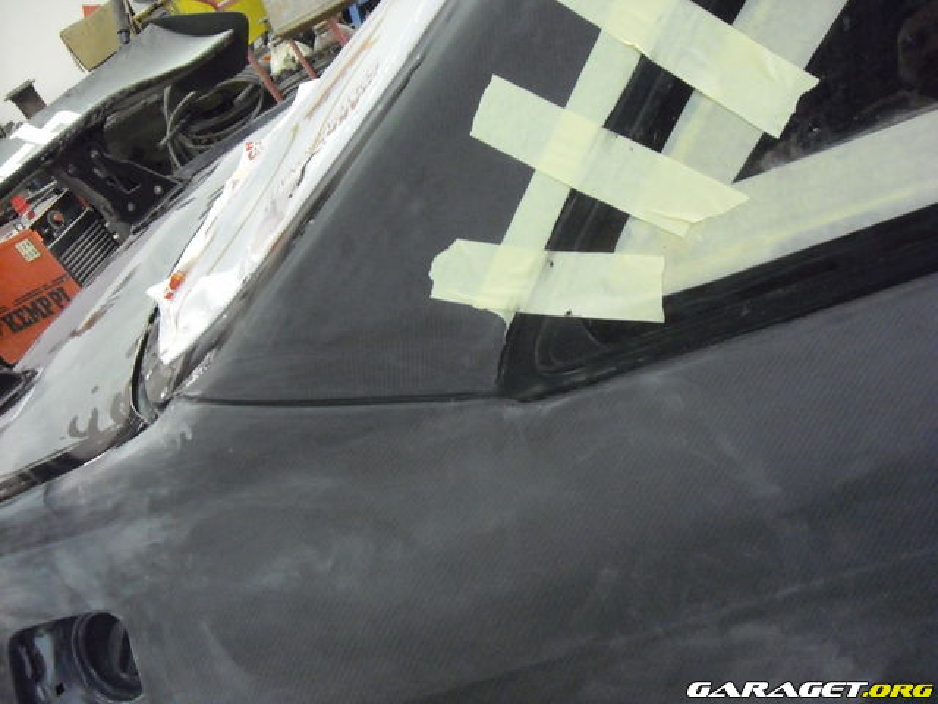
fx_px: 1003
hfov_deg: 50.1
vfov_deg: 38.7
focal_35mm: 37
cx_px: 469
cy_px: 352
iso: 800
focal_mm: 6.2
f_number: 2.7
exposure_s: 1/20
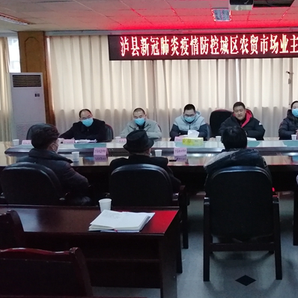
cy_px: 131
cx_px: 229
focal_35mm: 37
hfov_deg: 43.3
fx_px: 360
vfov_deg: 44.8
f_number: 1.8
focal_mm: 3.64
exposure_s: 1/100
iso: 500
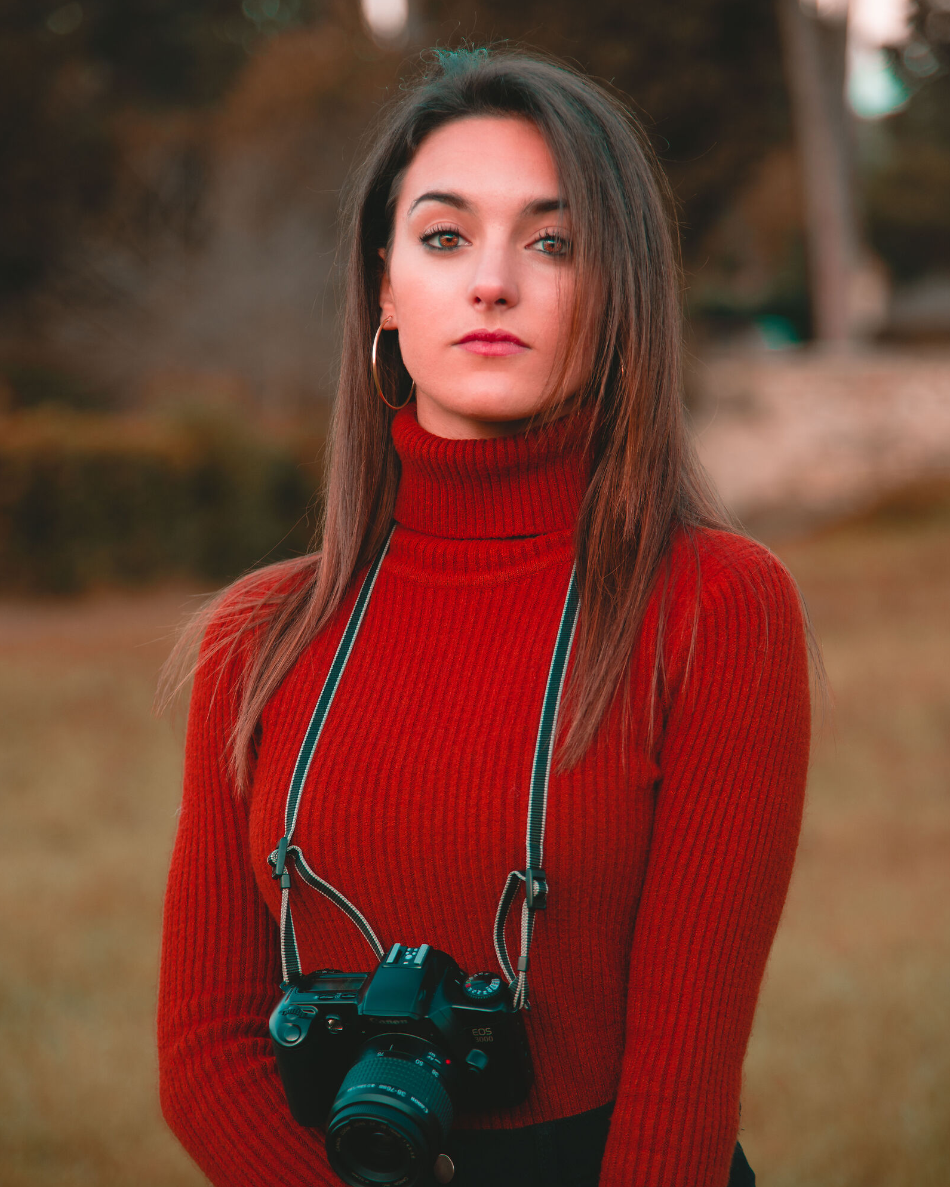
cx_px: 476
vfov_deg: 16.2
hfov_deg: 13.0
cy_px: 552
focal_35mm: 119
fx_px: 4181
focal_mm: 105
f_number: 4
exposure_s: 1/320
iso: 320
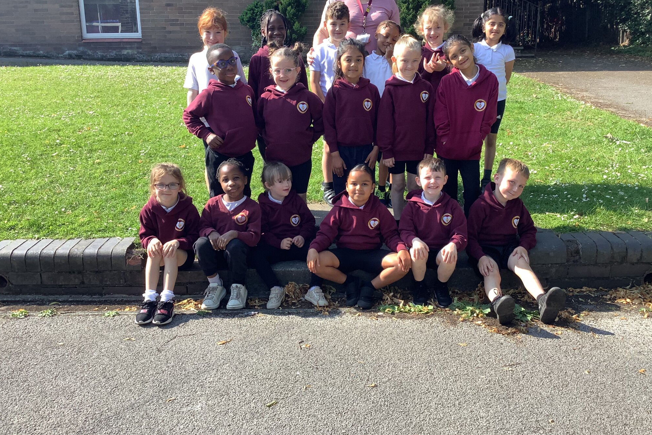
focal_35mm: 33
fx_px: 598
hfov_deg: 57.2
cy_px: 193
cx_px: 332
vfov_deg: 39.9
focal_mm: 3.3
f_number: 2.4
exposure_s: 1/347
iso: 25
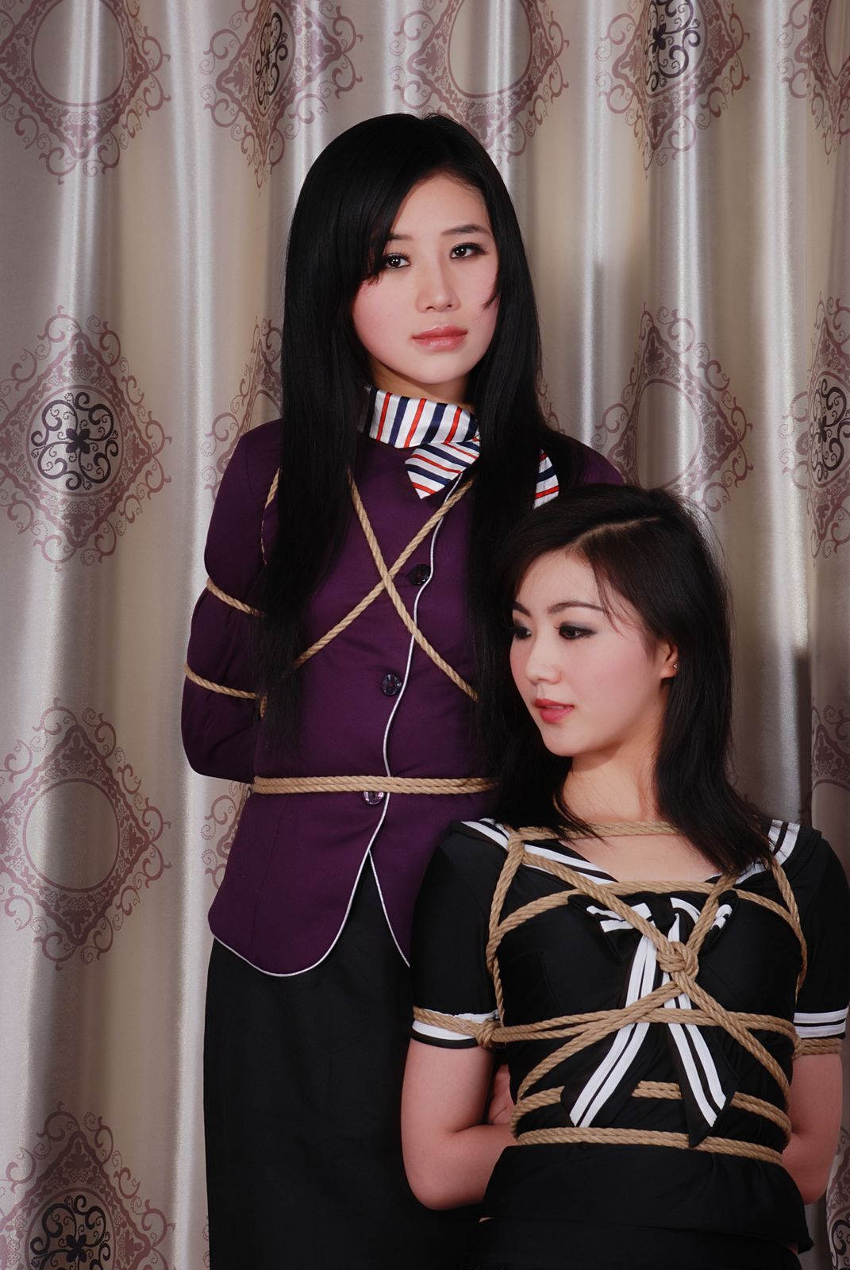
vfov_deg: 18.2
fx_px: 3973
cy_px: 635
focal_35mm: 112
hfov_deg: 12.2
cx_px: 425
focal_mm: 75
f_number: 10
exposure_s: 1/8
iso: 100
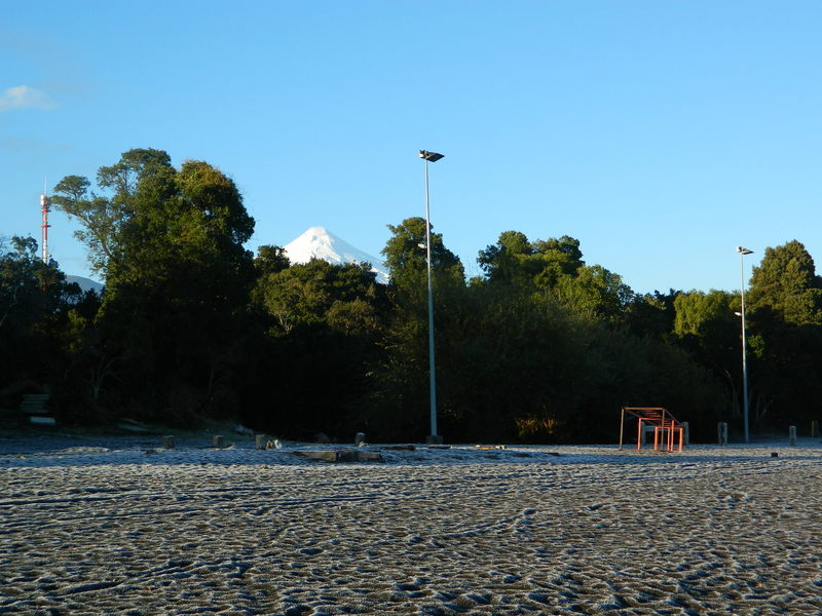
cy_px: 308
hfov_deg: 33.8
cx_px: 411
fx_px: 1354
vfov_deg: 25.7
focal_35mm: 57
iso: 80
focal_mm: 10.2
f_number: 3.8
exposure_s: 1/320
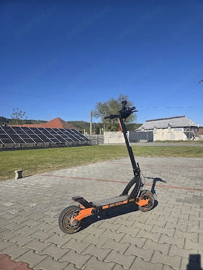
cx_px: 102
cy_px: 135
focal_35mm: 23
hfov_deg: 58.9
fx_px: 180
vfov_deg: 73.9
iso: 12
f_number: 1.7
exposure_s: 1/1000
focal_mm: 6.3
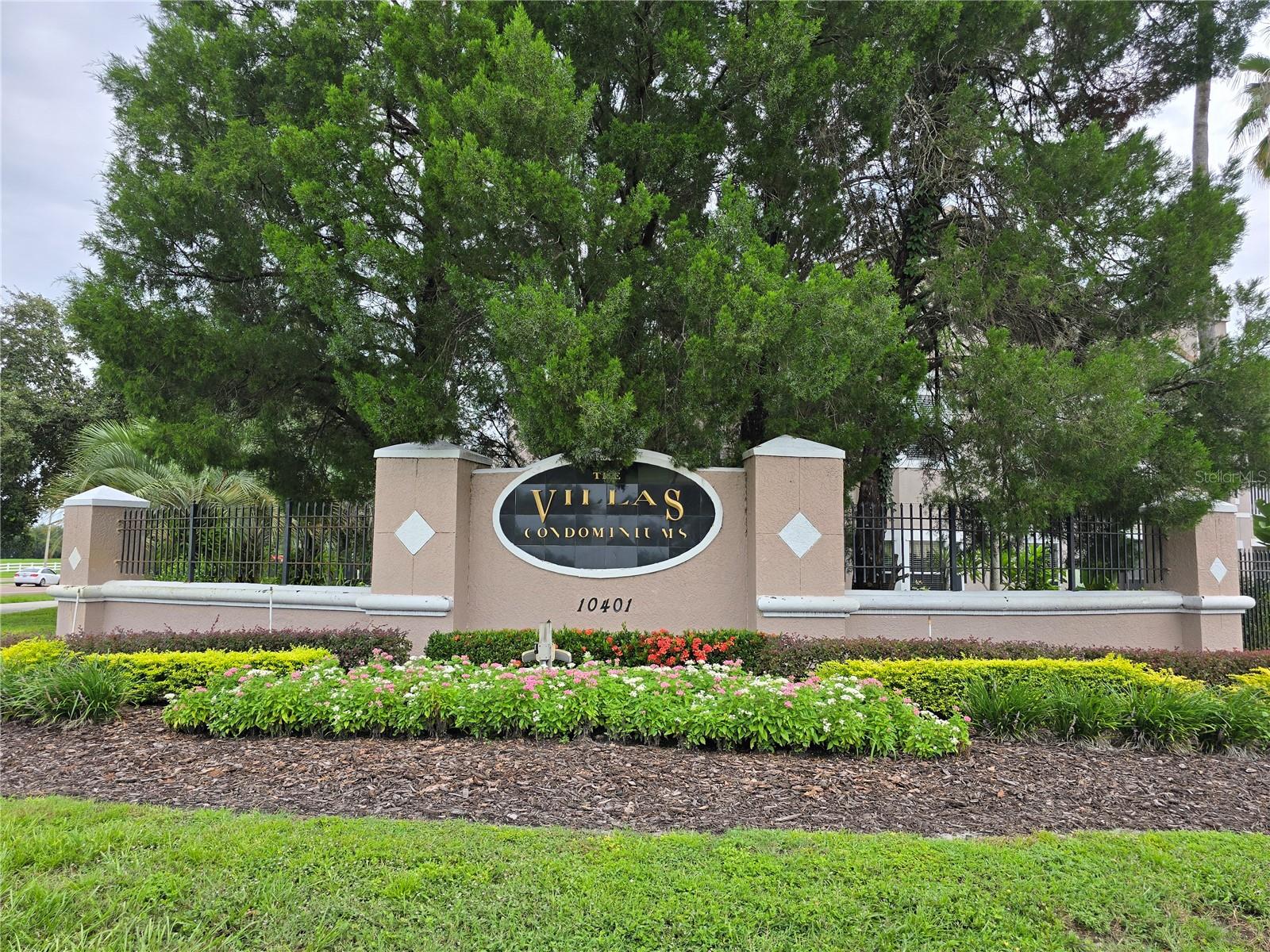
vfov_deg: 58.9
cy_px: 476
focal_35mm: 23
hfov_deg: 73.9
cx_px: 635
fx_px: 844
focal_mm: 6.3
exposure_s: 1/664
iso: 12
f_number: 1.7
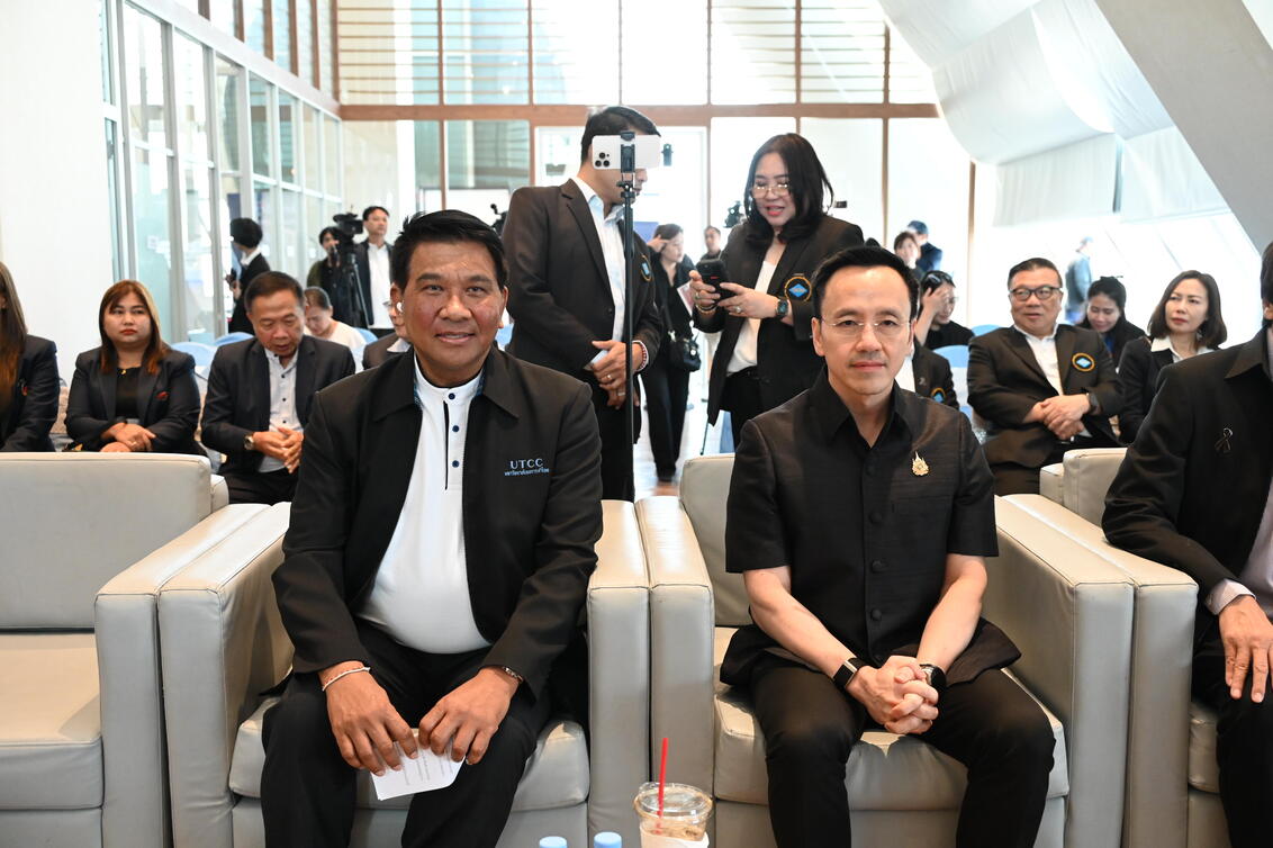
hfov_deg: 53.1
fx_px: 1273
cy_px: 424
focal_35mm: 36
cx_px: 636
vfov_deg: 36.9
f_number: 4.8
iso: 5000
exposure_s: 1/100
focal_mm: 36
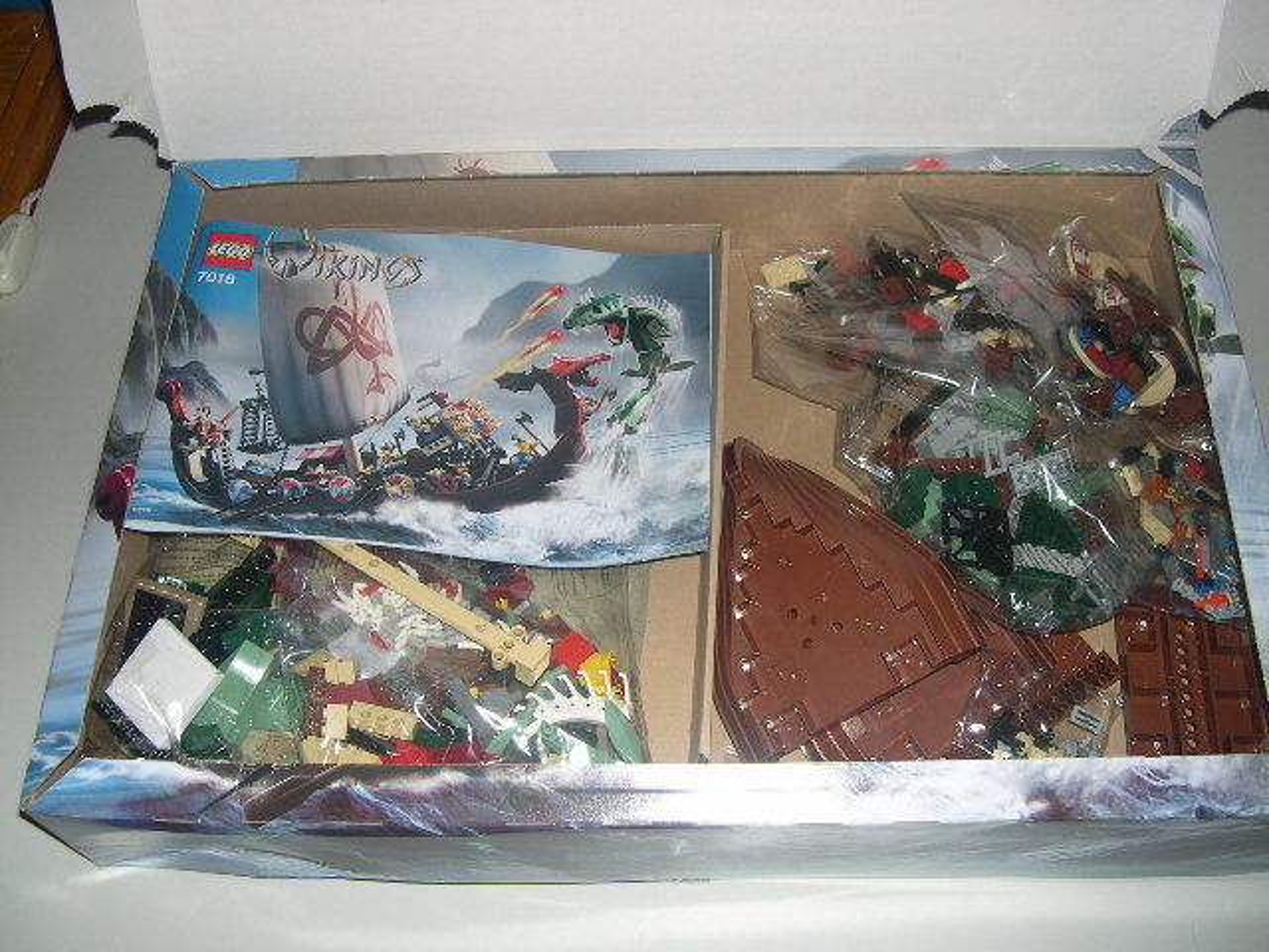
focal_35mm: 38
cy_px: 476
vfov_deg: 37.7
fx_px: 1393
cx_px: 634
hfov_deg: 49.0
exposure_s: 1/60
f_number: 2.8
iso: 100
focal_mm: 8
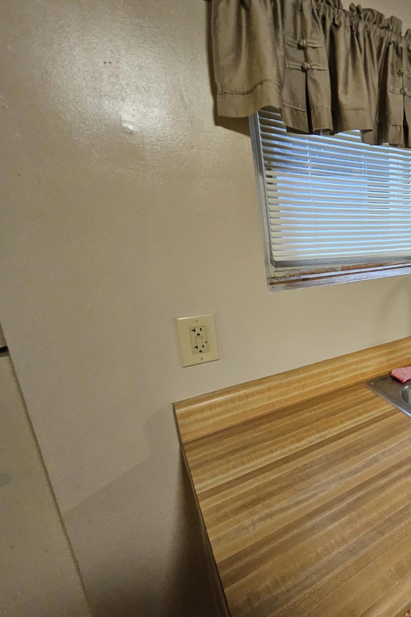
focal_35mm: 19
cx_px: 409
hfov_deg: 51.8
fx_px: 325
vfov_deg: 86.9
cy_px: 310
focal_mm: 1.74
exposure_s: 1/24
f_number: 2.2
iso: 640
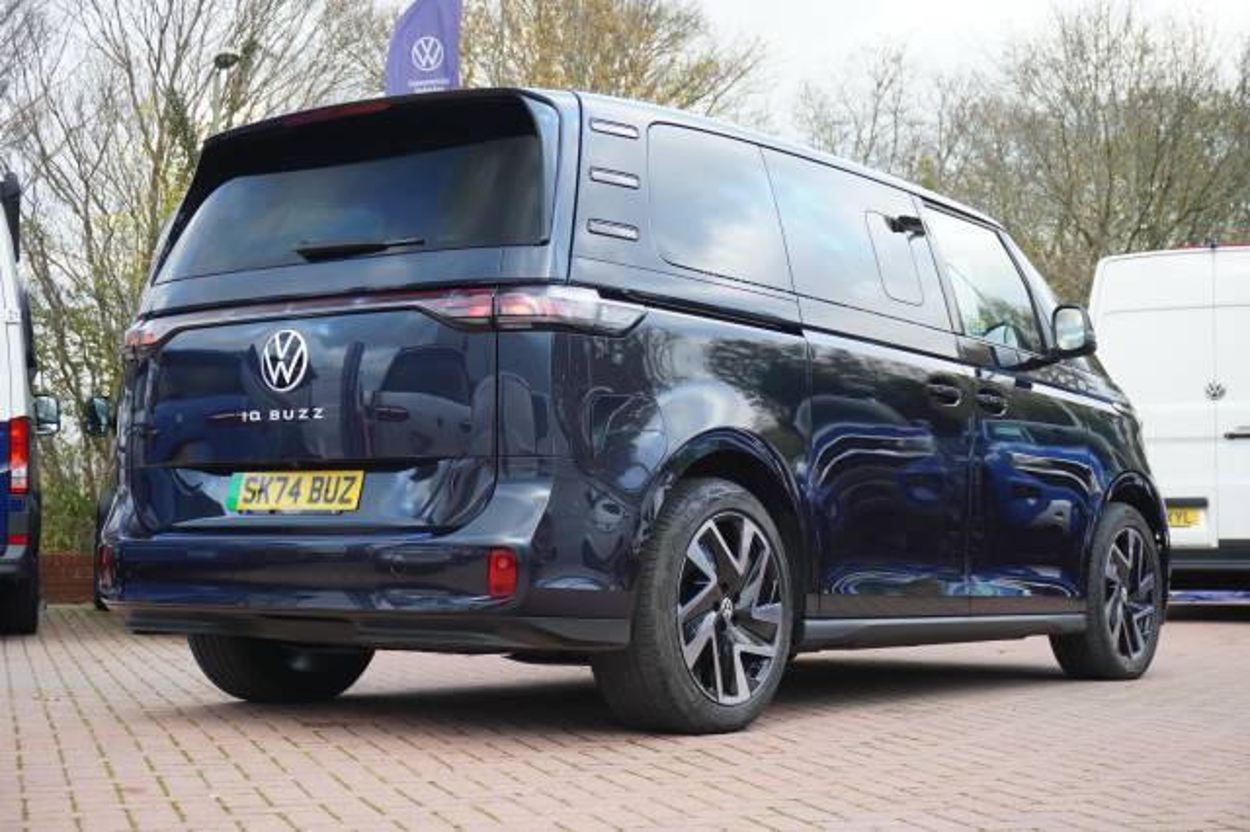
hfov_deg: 36.0
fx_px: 1926
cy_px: 416
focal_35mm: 56
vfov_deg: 24.4
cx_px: 625
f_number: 5.6
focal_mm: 37
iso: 1600
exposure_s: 1/200
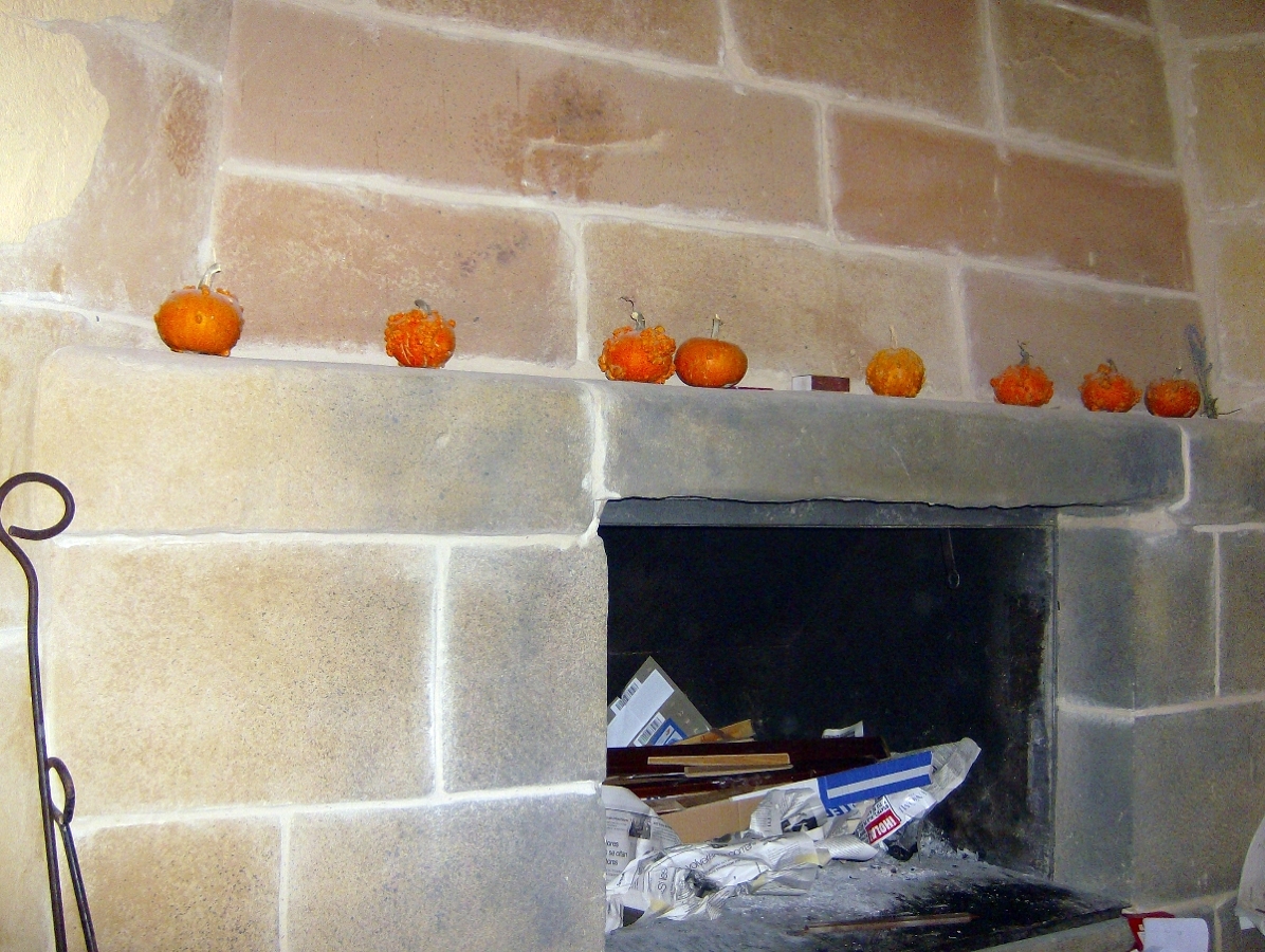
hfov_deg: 51.3
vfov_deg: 39.7
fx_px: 1317
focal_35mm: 36
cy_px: 476
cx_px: 632
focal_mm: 6
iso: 200
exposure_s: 1/60
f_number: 2.8
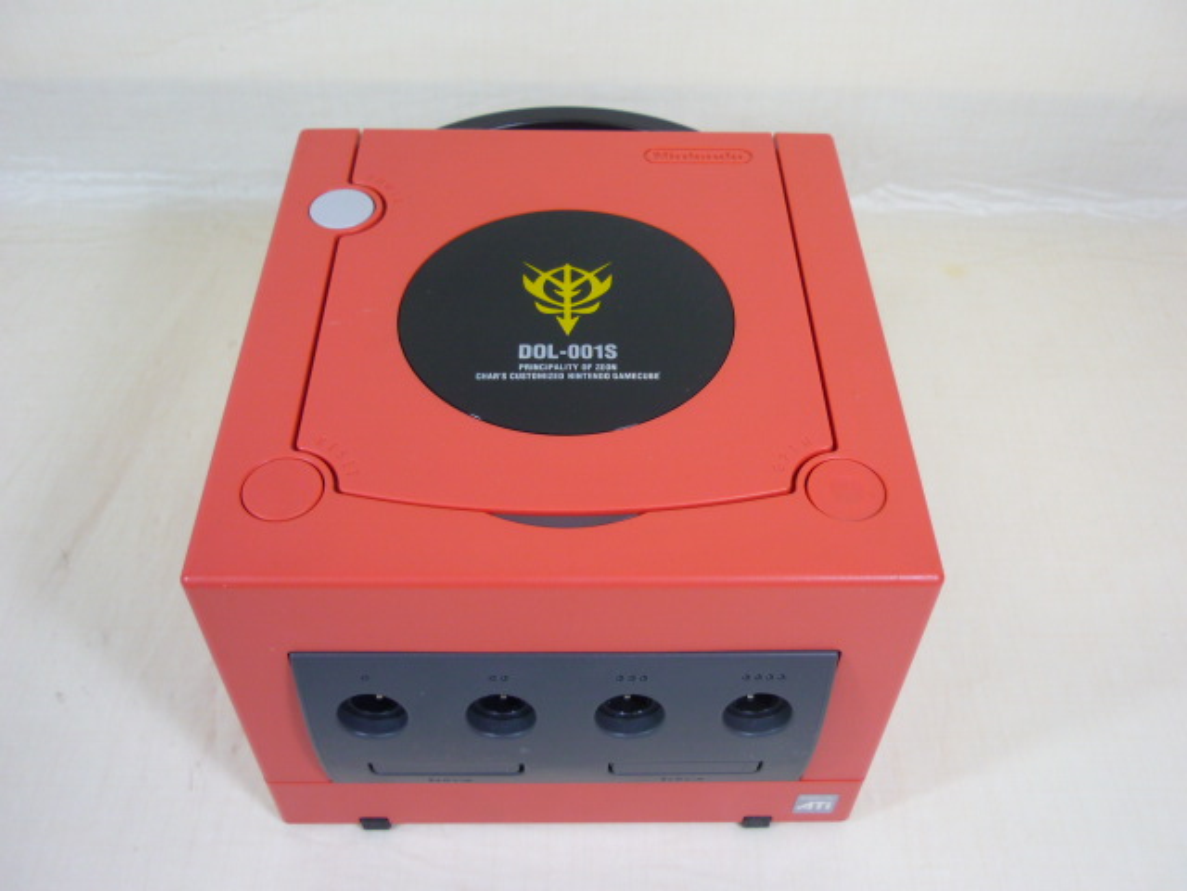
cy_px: 446
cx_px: 594
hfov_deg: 55.4
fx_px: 1132
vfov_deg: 42.9
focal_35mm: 33
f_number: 2.8
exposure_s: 1/30
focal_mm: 5.5
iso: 125
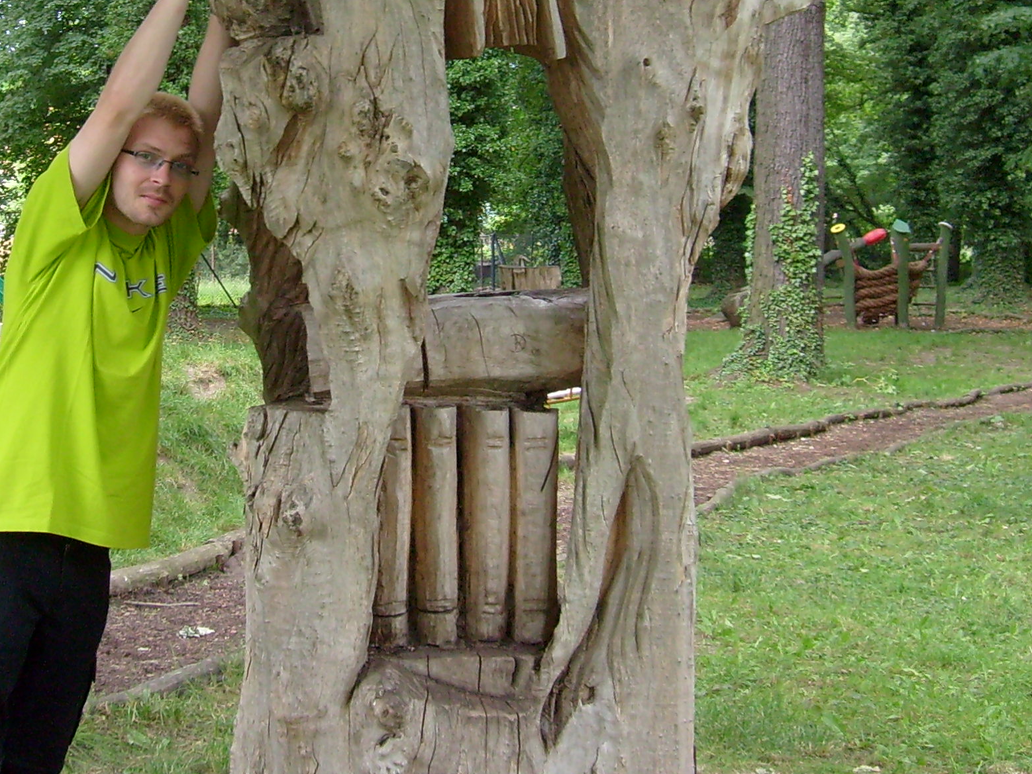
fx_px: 2057
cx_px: 327
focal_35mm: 69
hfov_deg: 27.9
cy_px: 177
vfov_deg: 21.1
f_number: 2.8
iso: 80
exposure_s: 1/125
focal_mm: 5.8
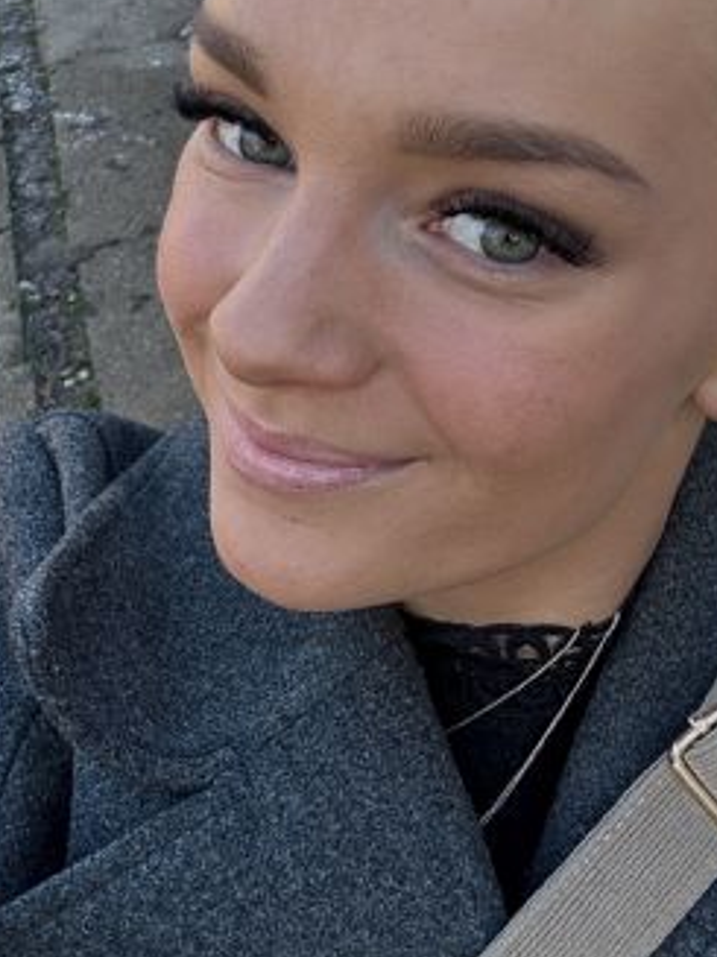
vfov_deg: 34.9
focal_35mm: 55
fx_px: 1520
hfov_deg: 26.5
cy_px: 410
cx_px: 383
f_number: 1.9
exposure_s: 1/121
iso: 32
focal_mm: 2.69
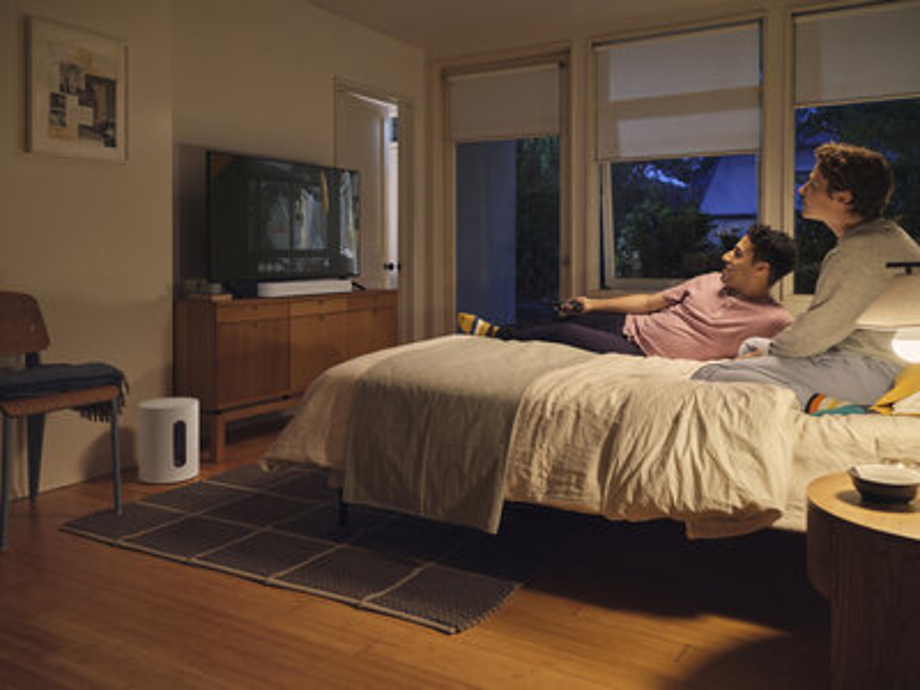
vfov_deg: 48.2
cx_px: 460
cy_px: 345
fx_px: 771
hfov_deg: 61.7
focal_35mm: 29
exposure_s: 1/60
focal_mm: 36.9
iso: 1250
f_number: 5.6
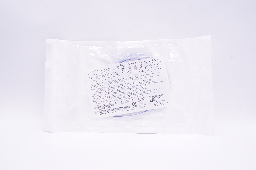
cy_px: 85
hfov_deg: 59.5
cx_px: 128
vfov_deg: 41.6
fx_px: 224
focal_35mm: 32
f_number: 11
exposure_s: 1/20
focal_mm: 21
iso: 400
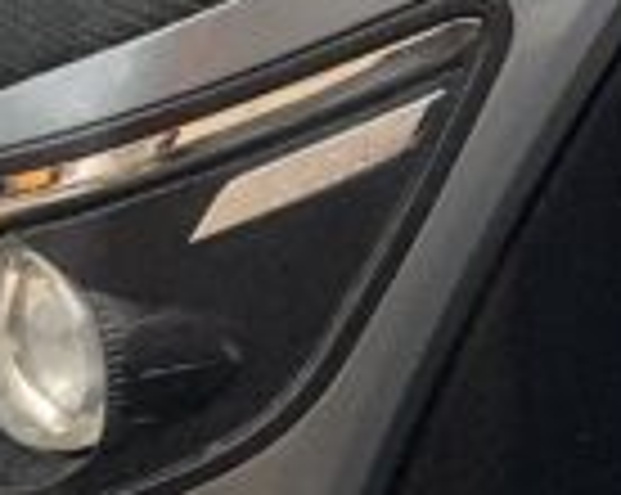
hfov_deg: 8.9
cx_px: 1044
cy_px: -333
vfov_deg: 7.2
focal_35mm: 210
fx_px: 3854
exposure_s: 1/103
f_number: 1.8
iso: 64
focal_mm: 3
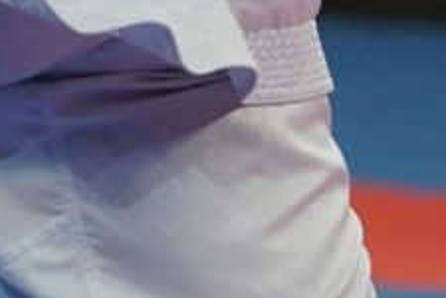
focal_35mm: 1600
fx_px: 19821
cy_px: -781
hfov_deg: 1.3
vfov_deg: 0.9
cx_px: -396
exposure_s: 1/1000
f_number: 2.8
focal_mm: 200
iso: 1000
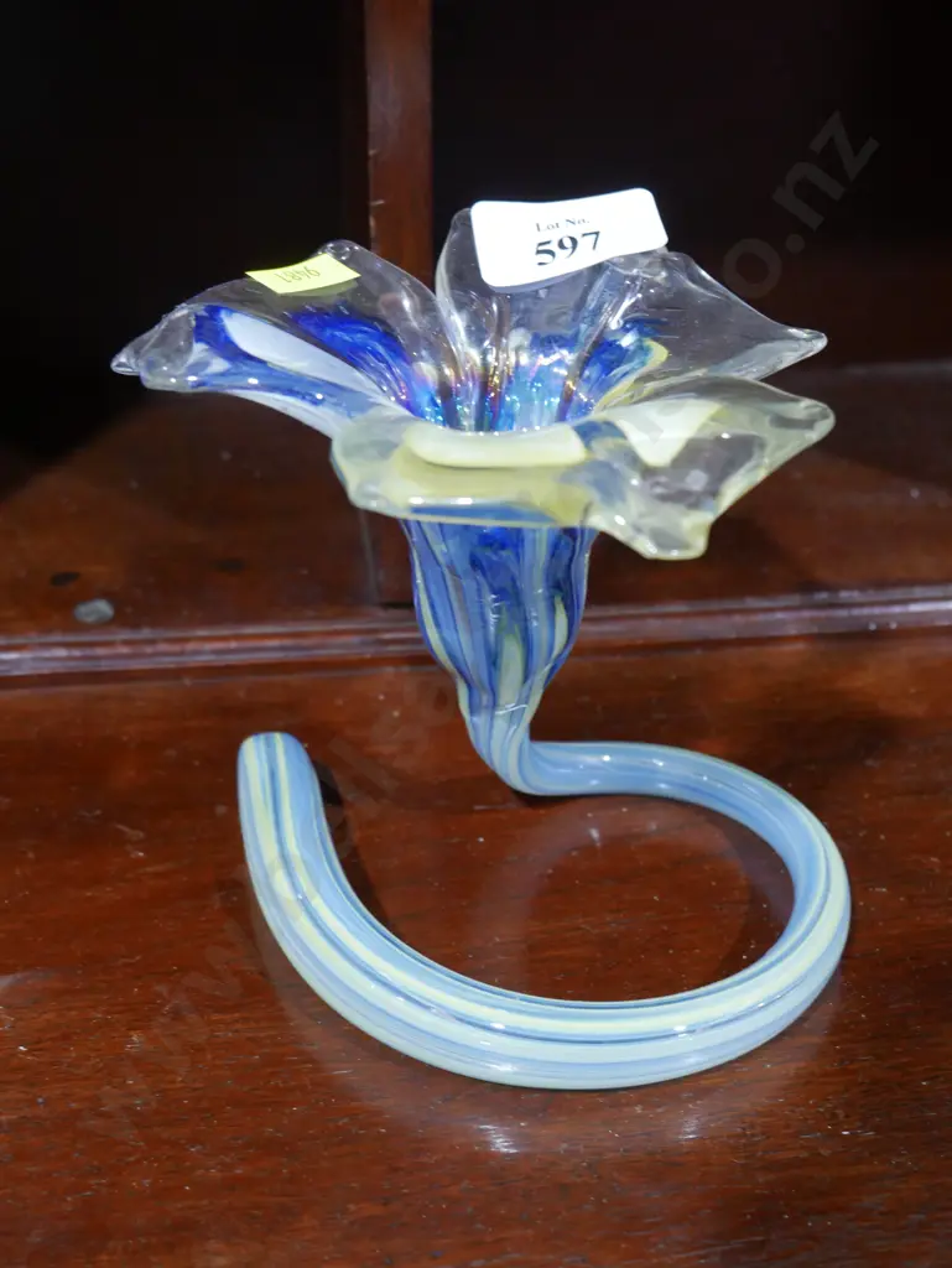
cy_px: 634
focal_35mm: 44
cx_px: 476
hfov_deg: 32.9
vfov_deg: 42.9
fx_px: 1612
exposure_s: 1/60
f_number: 4.7
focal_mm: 22
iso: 1250
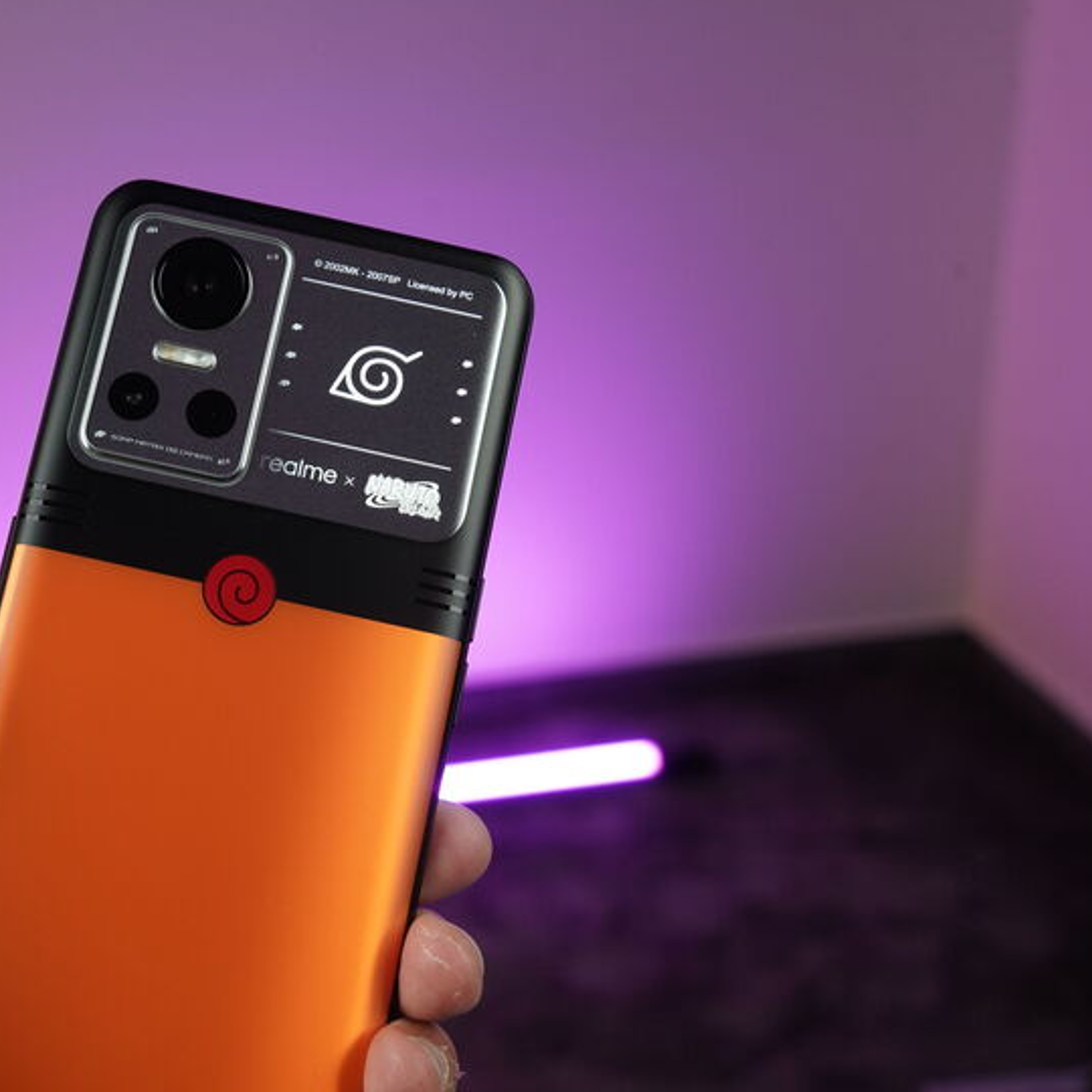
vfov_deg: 30.6
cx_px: 273
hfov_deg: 30.1
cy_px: 550
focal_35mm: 56
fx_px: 1999
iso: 1600
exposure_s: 1/160
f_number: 8
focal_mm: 43
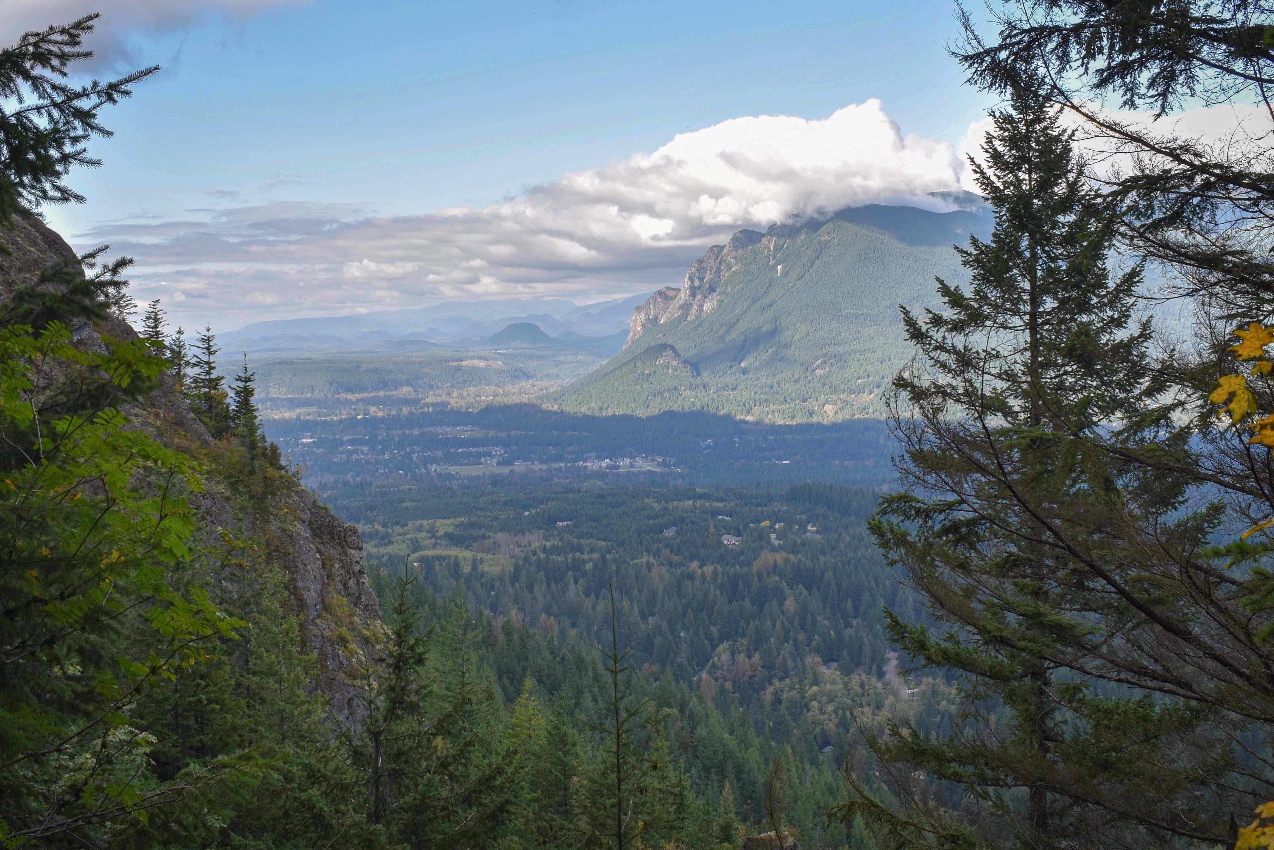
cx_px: 615
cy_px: 338
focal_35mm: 39
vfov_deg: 34.1
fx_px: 1380
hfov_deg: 49.5
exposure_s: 1/125
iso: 100
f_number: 8
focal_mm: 20
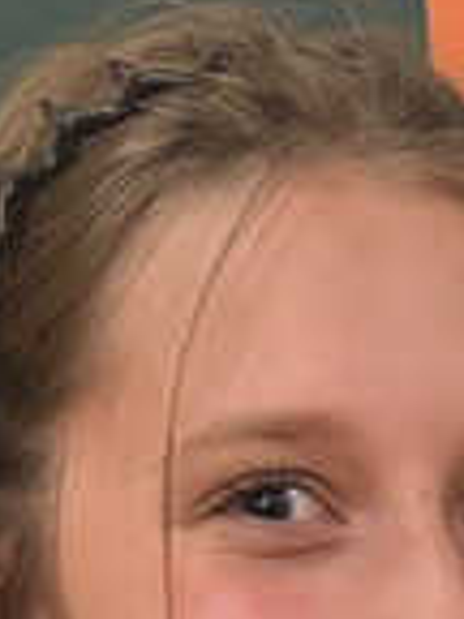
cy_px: 1762
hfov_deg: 7.7
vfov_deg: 9.0
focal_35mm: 185
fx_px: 3306
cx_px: 881
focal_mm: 5.96
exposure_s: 1/60
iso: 320
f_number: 1.6
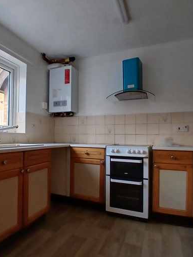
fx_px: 178
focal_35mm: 24
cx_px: 58
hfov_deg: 55.2
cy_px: 133
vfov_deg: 71.6
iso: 80
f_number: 2.2
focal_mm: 1.4
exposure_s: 1/50
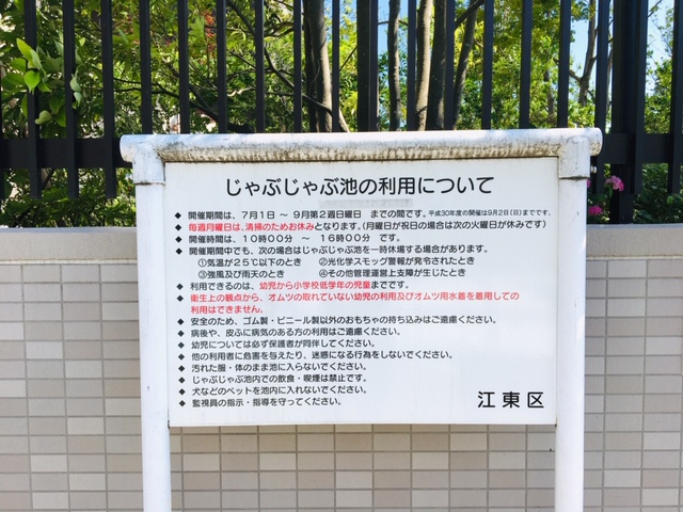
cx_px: 342
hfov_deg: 61.7
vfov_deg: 48.2
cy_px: 256
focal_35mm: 29
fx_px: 572
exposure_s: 1/705
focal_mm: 4.15
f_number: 2.2
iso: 25
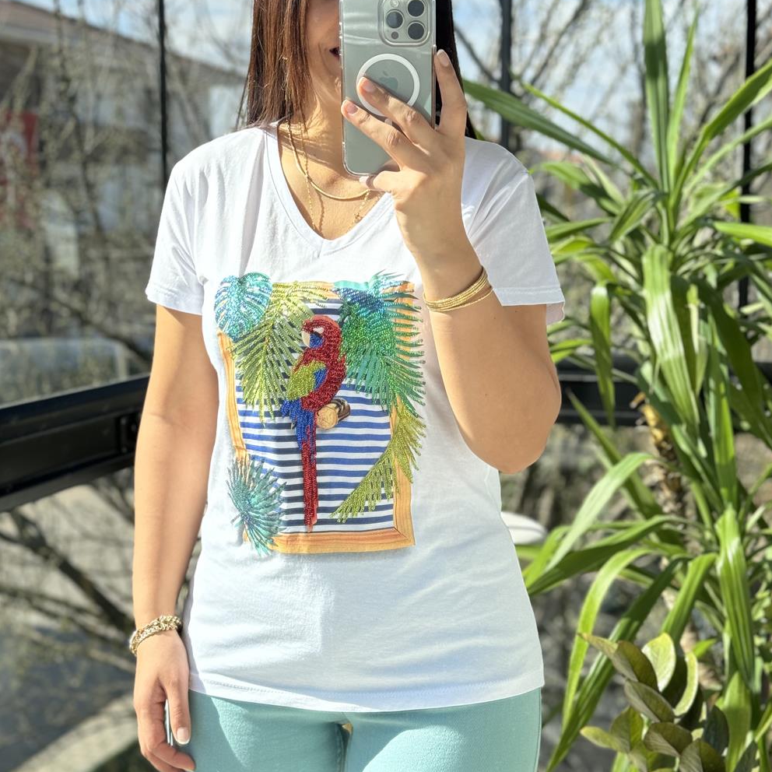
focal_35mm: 57
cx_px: 388
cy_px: 333
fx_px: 1438
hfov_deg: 30.0
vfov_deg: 30.0
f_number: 1.78
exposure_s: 1/802
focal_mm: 6.86
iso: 64
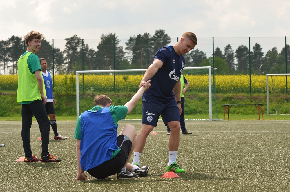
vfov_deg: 13.0
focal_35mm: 105
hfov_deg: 19.5
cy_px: 96
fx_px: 844
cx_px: 145
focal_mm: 70
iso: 100
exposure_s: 1/250
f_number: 6.3
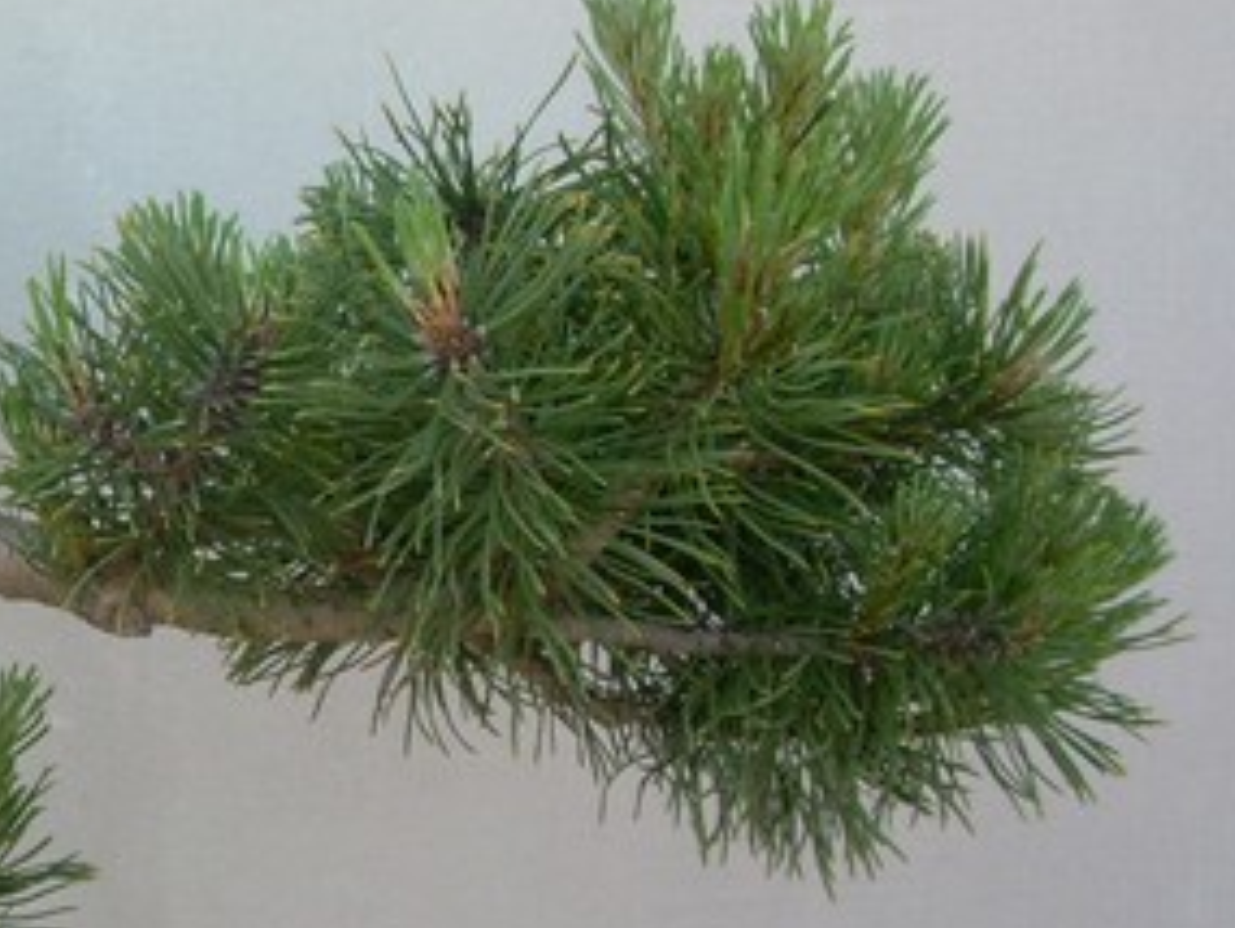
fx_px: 2855
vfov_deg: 18.4
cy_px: 334
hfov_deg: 23.4
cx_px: 0
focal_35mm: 80
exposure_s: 1/149
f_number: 2.8
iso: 50
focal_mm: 6.3
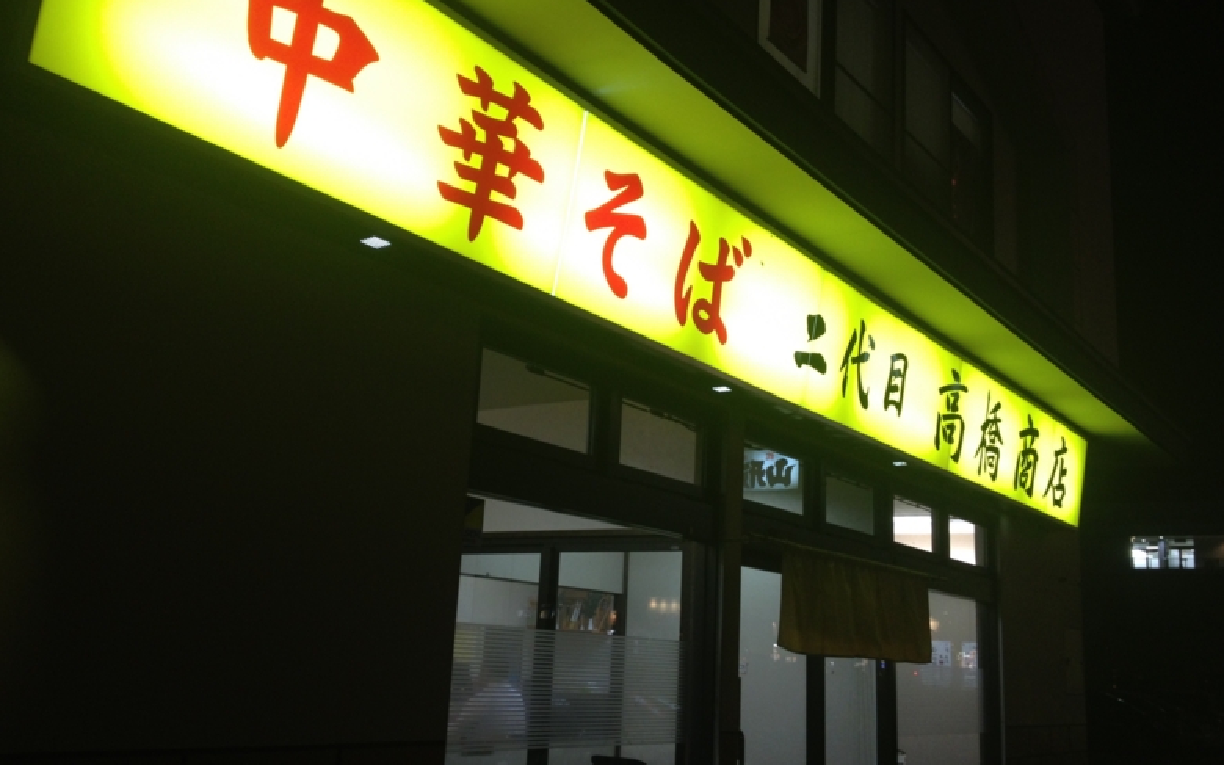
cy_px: 390
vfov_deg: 33.6
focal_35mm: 38
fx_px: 1268
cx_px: 602
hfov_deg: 51.5
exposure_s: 1/20
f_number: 2.4
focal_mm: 4.28
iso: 80
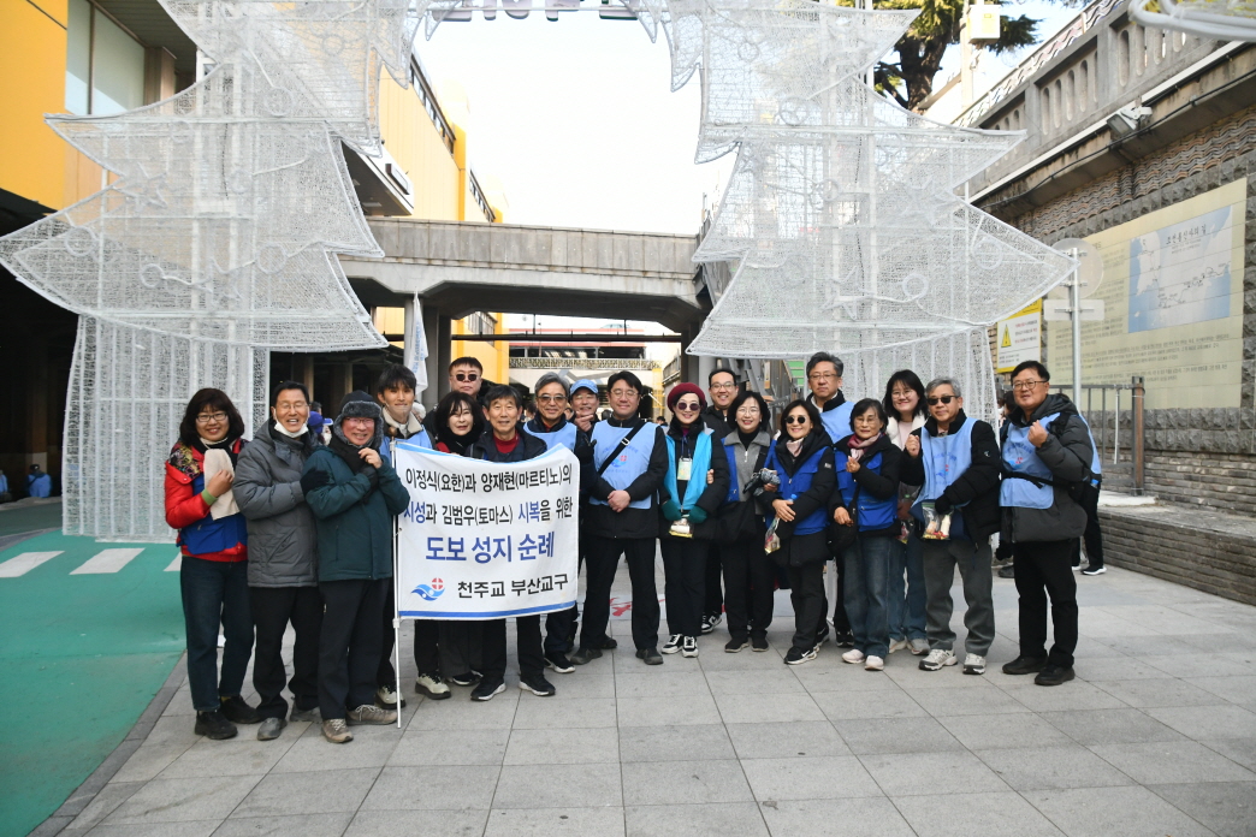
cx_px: 628
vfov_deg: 47.9
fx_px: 942
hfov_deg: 67.4
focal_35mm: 27
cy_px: 418
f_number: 4.5
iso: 1000
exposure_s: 1/500
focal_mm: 18
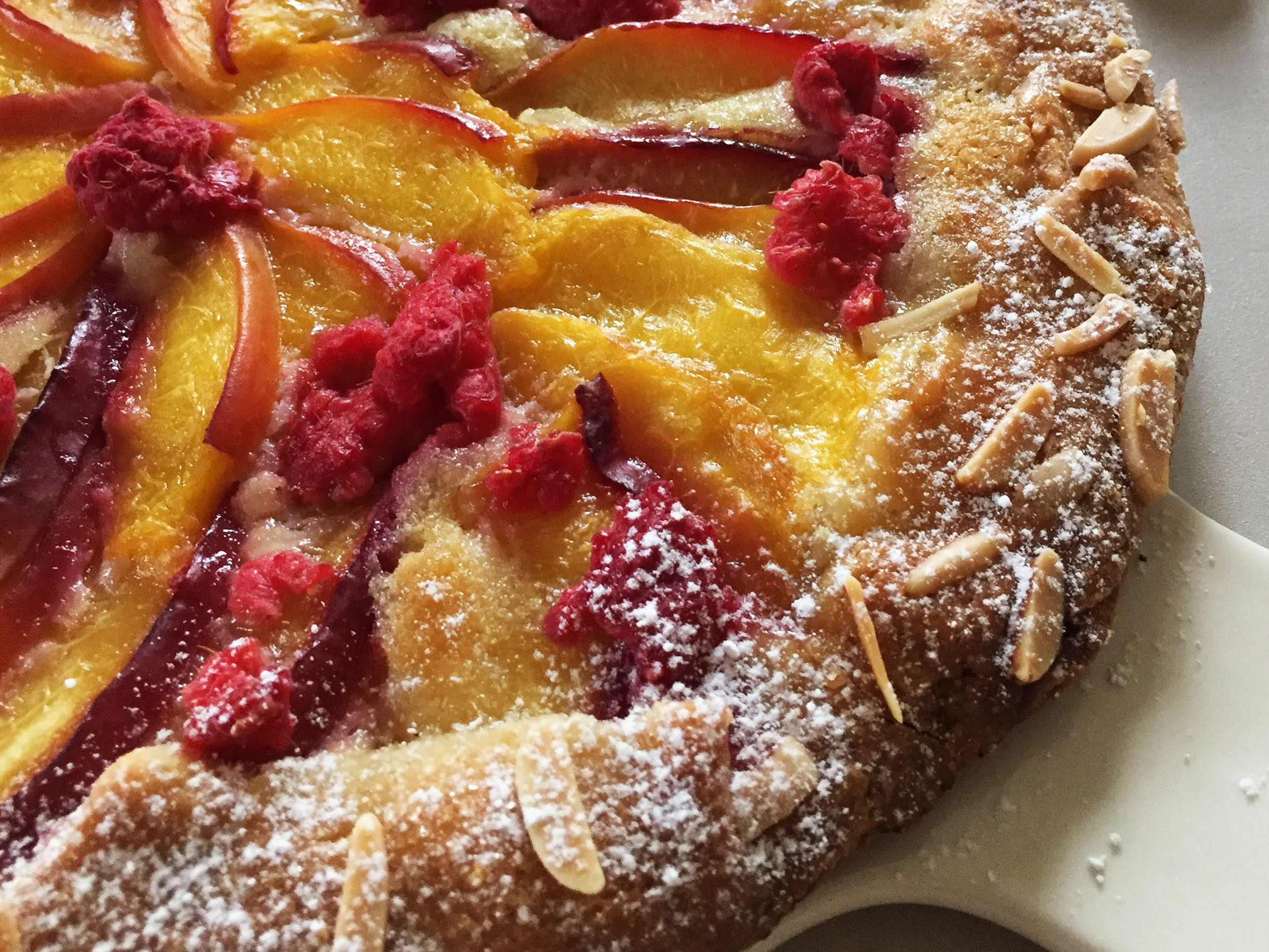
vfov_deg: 35.9
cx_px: 635
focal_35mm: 39
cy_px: 231
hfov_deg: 47.9
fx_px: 1430
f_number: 2.2
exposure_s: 1/33
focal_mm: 4.15
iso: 250
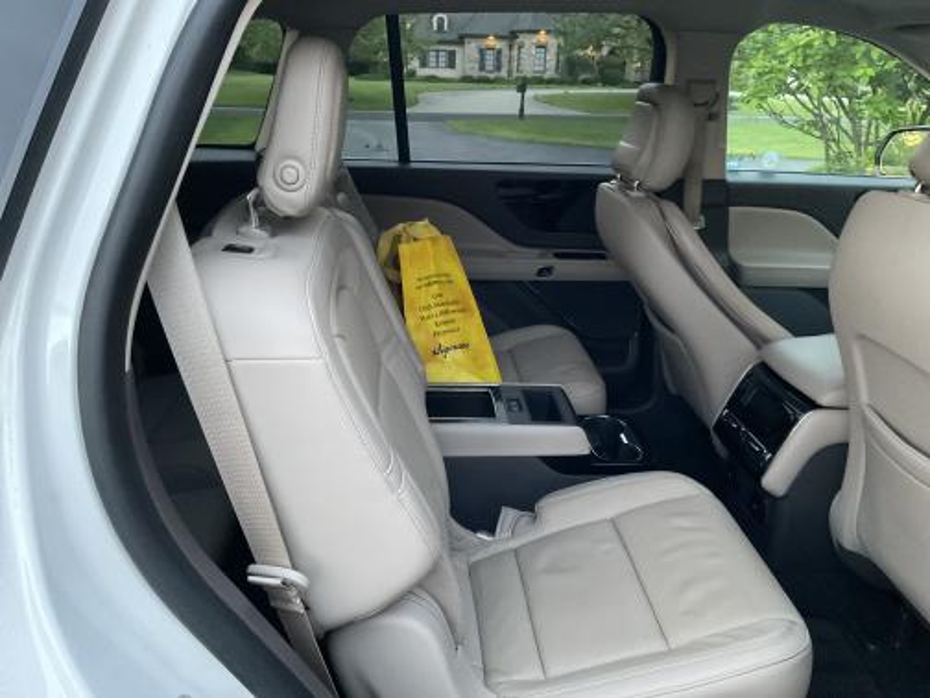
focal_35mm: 29
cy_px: 349
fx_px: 779
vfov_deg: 48.2
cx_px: 465
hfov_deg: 61.7
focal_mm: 3
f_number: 1.8
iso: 500
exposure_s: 1/30
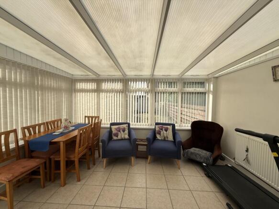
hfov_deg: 102.1
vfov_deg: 85.7
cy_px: 104
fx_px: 113
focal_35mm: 14
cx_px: 140
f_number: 2.2
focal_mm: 2.22
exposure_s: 1/1656
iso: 50
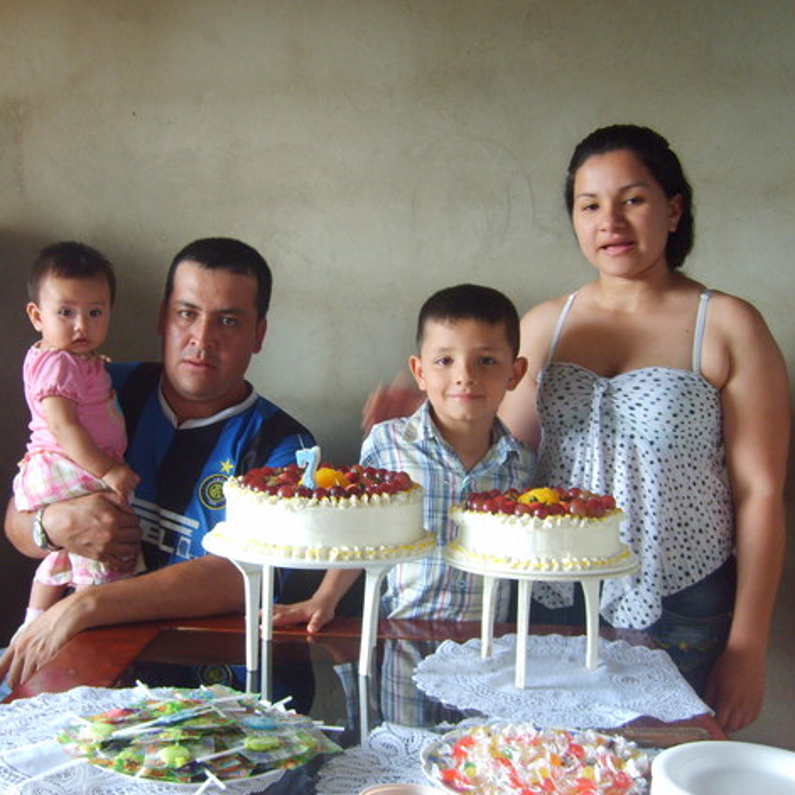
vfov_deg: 40.0
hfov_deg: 39.9
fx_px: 1091
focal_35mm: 42
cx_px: 317
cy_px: 393
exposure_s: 1/30
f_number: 2.8
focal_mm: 5.8
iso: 120
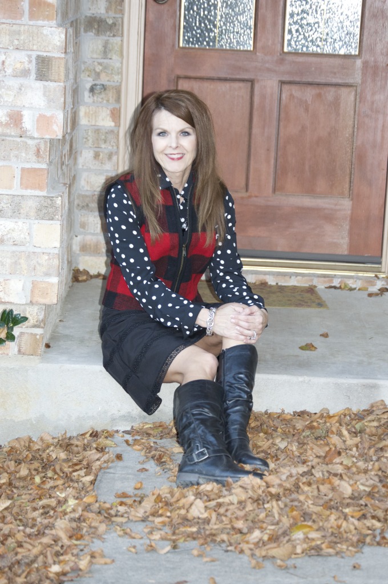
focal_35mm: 128
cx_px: 194
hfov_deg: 10.7
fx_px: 2067
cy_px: 292
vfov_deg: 16.1
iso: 1000
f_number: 4.5
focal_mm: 85
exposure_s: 1/60
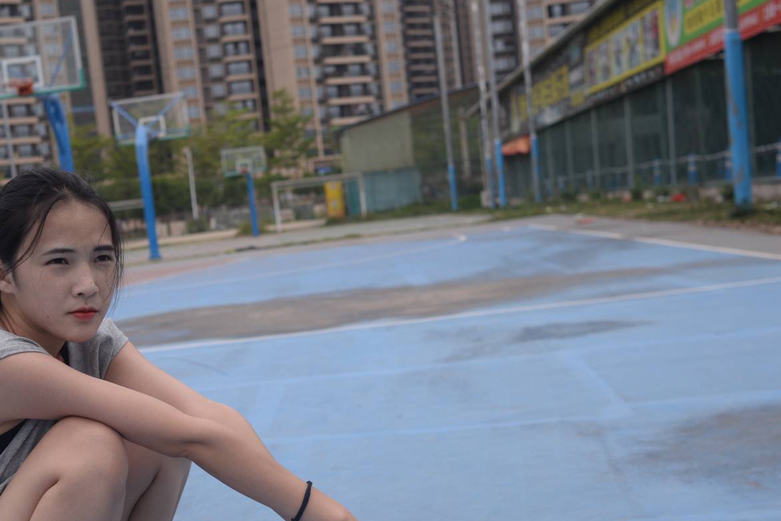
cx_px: 254
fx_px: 1259
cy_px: 383
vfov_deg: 23.2
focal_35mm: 58
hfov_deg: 34.1
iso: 250
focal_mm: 35
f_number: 5
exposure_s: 1/640
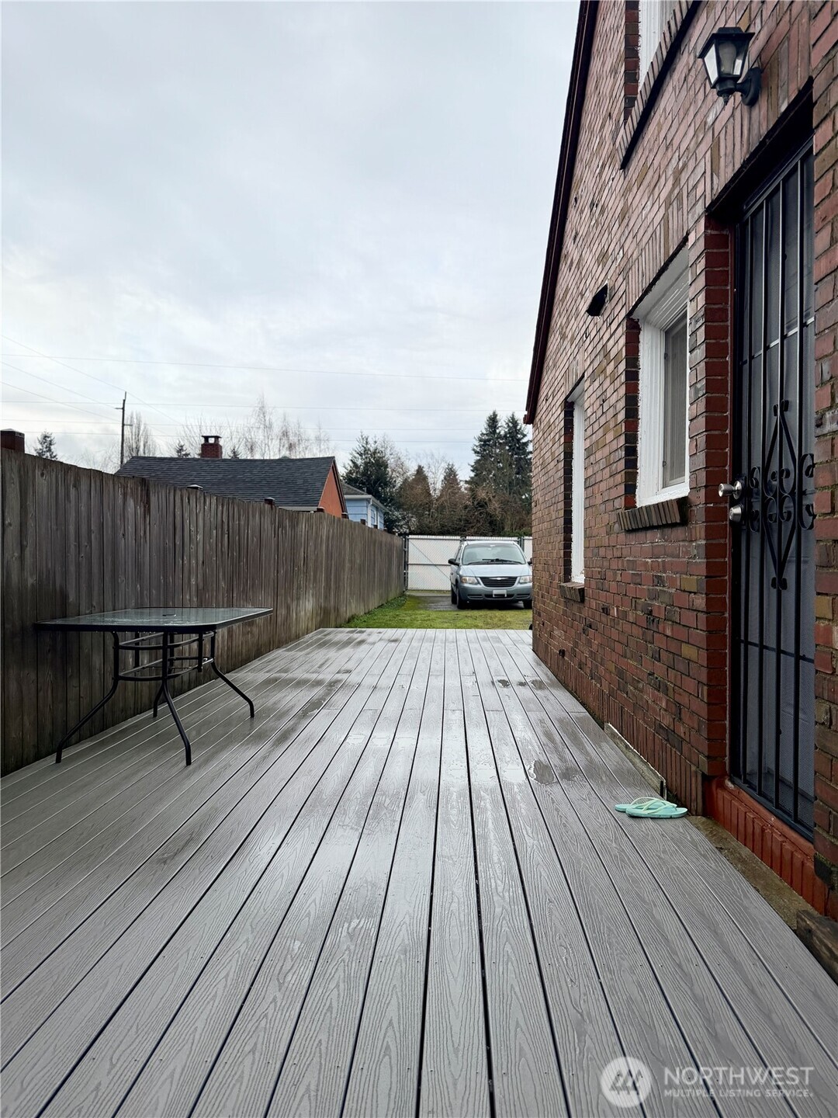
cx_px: 419
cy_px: 559
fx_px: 775
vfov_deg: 71.6
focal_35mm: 24
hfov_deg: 56.8
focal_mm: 6.76
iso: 80
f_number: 1.78
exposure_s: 1/3145
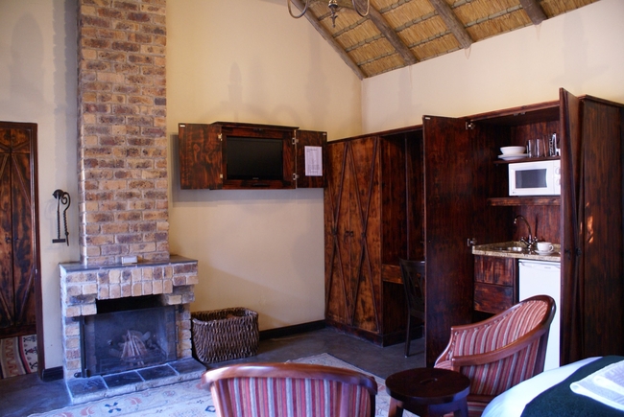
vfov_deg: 48.0
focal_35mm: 27
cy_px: 208
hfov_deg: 67.3
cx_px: 312
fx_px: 469
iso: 400
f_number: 3.5
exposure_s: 1/10
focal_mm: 18
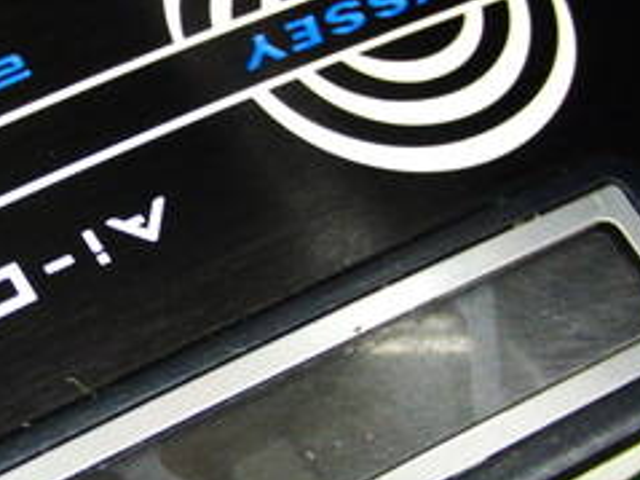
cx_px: 118
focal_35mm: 99
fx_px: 1829
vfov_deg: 14.9
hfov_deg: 19.6
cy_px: 212
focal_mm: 6.42
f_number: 3.6
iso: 400
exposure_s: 1/50
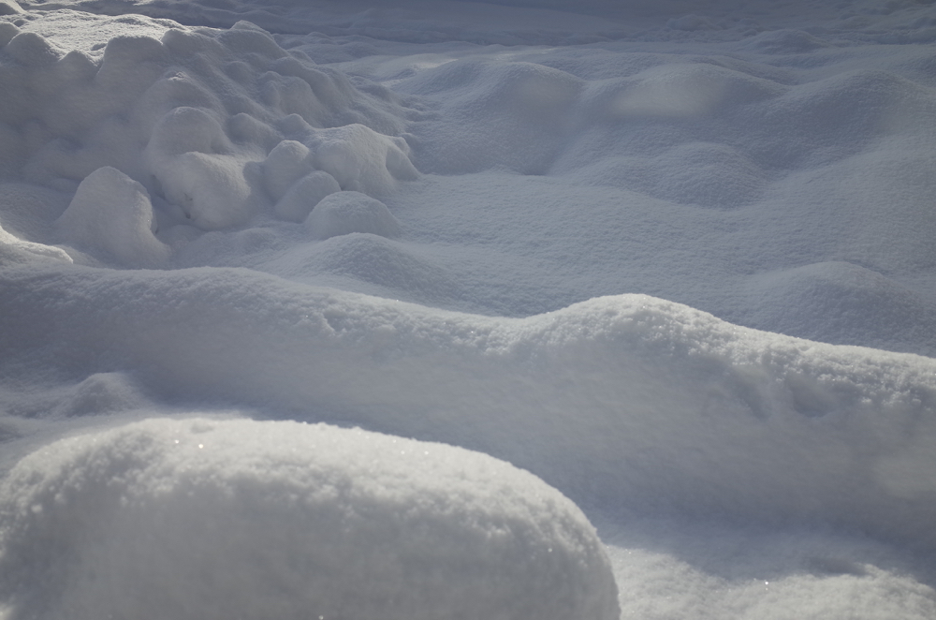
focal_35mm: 28
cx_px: 468
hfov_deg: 65.6
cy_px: 310
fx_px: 726
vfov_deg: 46.2
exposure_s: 1/2000
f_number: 4
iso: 100
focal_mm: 18.3
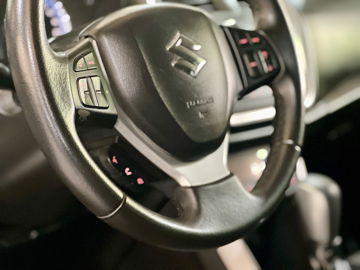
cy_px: 135
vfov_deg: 19.1
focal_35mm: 77
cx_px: 180
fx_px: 801
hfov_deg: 25.3
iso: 1000
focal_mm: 9
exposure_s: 1/15
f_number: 2.8
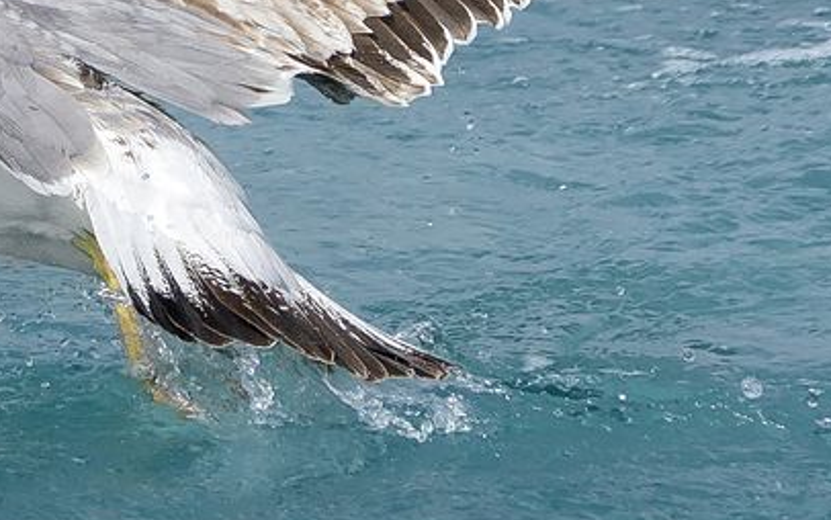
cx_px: -289
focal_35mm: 812
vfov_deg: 1.6
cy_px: -83
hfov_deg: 2.6
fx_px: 18395
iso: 400
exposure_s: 1/4000
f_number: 5.6
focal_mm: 180
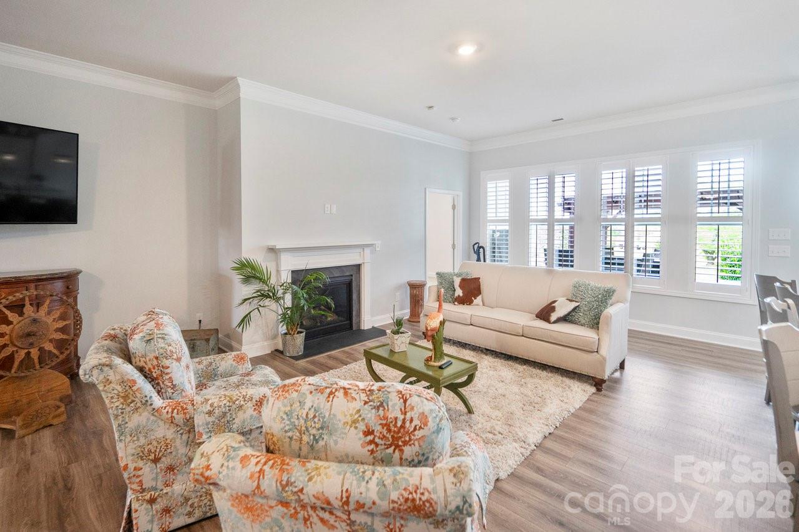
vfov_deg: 73.7
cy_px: 266
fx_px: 355
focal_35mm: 16
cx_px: 400
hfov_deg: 96.7
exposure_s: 1/160
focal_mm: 16
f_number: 4
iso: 2000
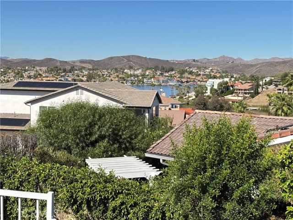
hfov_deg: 36.8
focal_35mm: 52
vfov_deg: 28.0
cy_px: 110
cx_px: 146
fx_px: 440
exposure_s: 1/2105
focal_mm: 5.96
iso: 40
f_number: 1.6
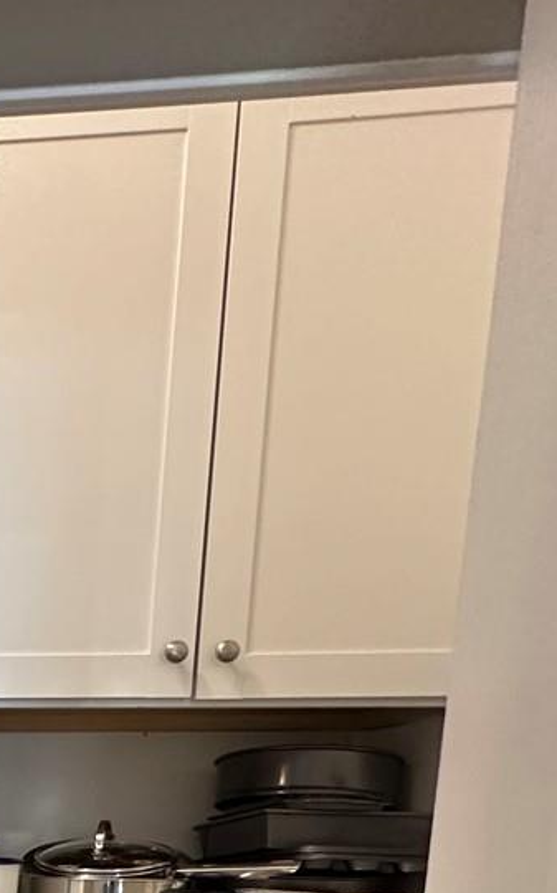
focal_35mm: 44
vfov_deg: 37.9
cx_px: -418
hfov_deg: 21.0
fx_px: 1070
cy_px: 979
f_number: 2.2
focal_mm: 2.22
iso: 320
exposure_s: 1/60
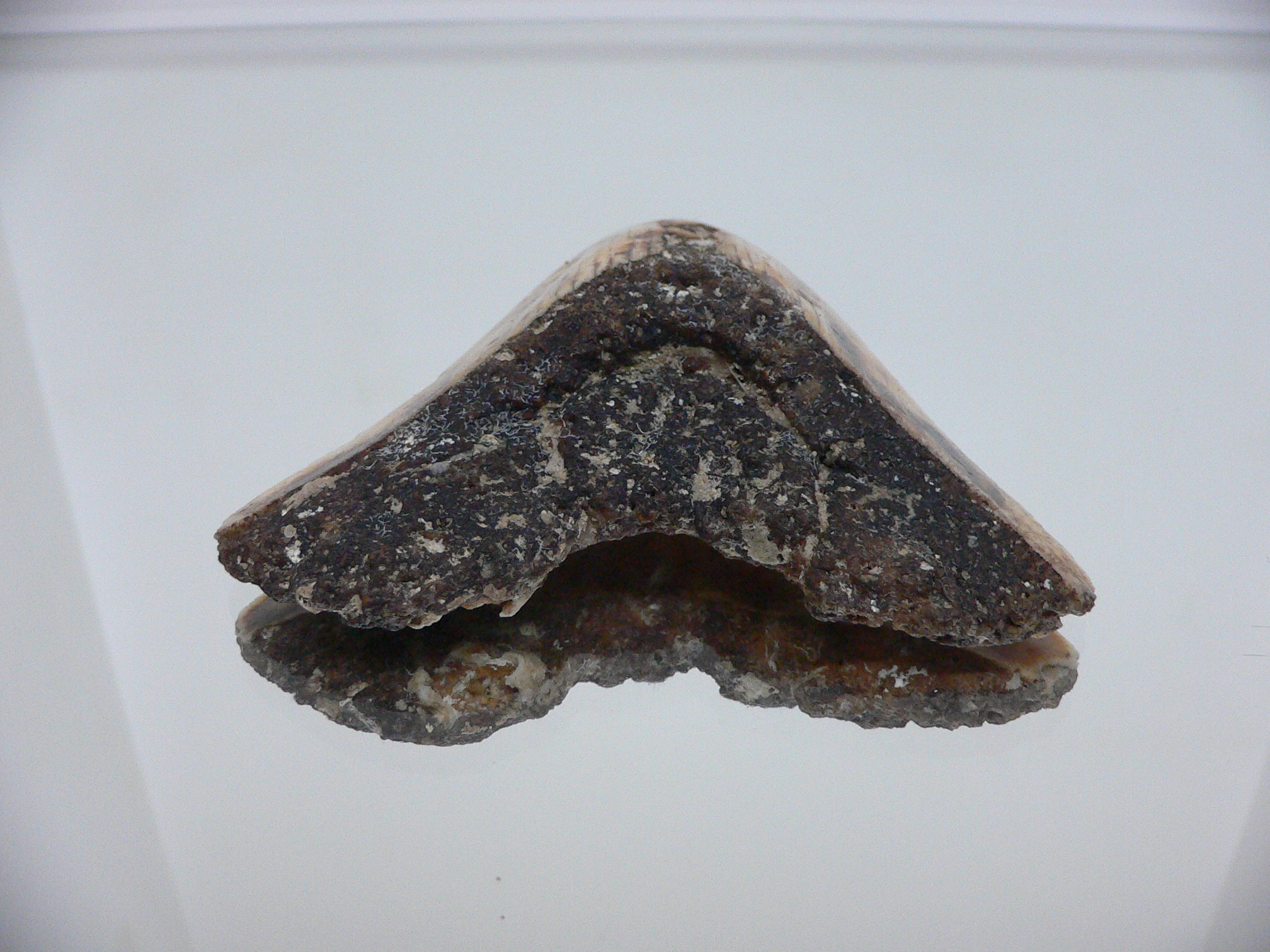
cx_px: 635
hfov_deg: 52.6
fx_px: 1284
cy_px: 476
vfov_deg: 40.7
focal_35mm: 35
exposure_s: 1/50
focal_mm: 4.6
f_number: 2.8
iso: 200
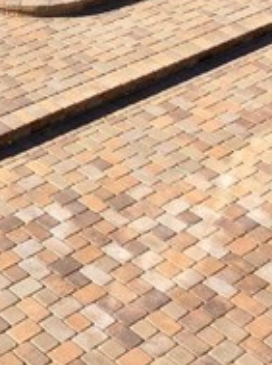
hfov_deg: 14.9
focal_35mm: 95
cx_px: -66
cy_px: 8
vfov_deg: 20.1
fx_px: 999
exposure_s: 1/1919
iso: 20
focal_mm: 3.99
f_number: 1.8
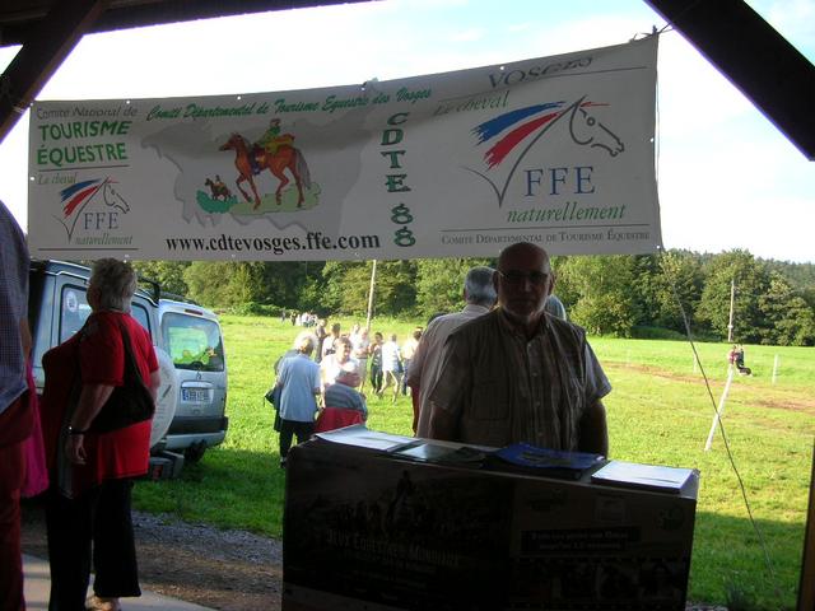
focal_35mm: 35
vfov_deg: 40.7
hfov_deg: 52.6
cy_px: 306
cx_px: 408
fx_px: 824
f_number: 2.8
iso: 50
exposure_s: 1/168
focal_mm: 5.8
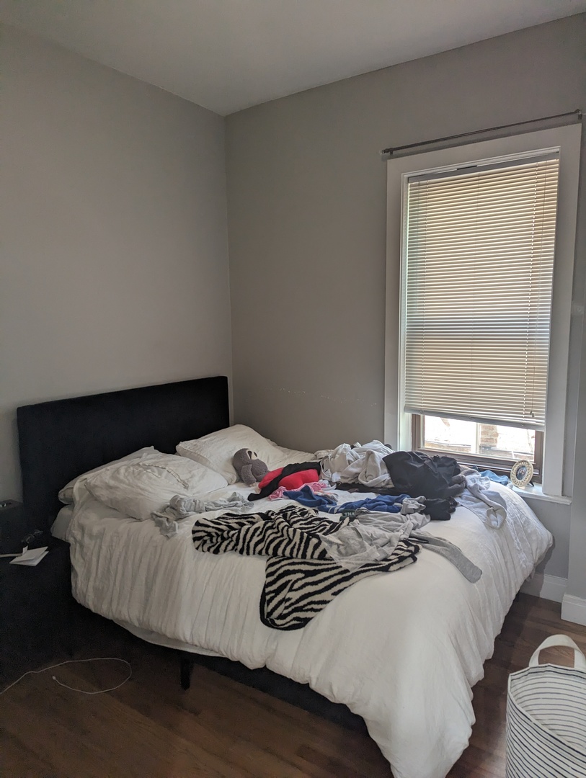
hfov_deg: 56.9
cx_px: 293
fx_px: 540
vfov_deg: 71.5
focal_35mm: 24
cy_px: 389
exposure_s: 1/68.4
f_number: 1.85
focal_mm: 6.81
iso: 136
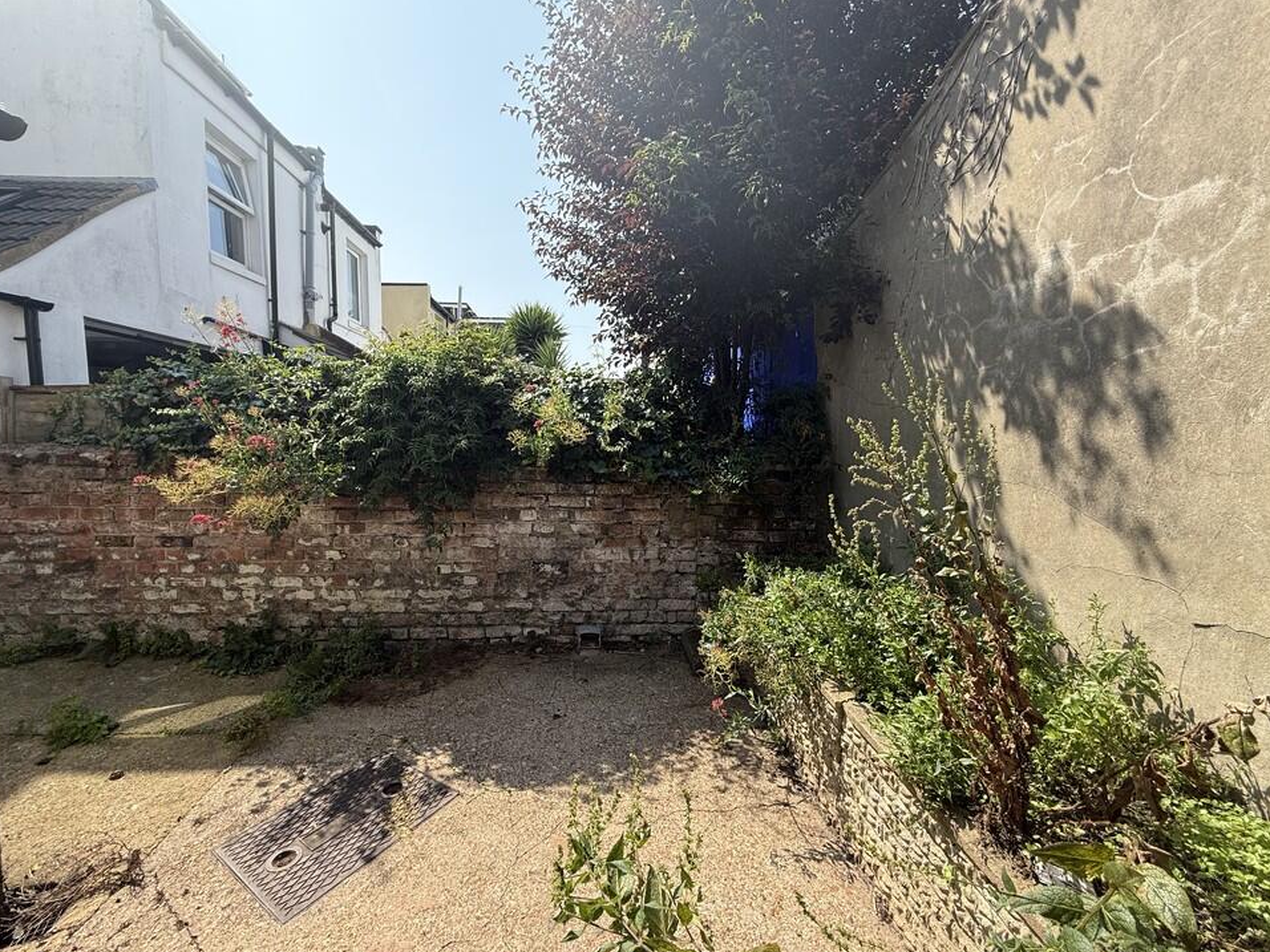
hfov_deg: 98.1
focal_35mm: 15
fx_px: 550
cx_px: 604
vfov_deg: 81.7
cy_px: 483
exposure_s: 1/651
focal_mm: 2.22
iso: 64
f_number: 2.2
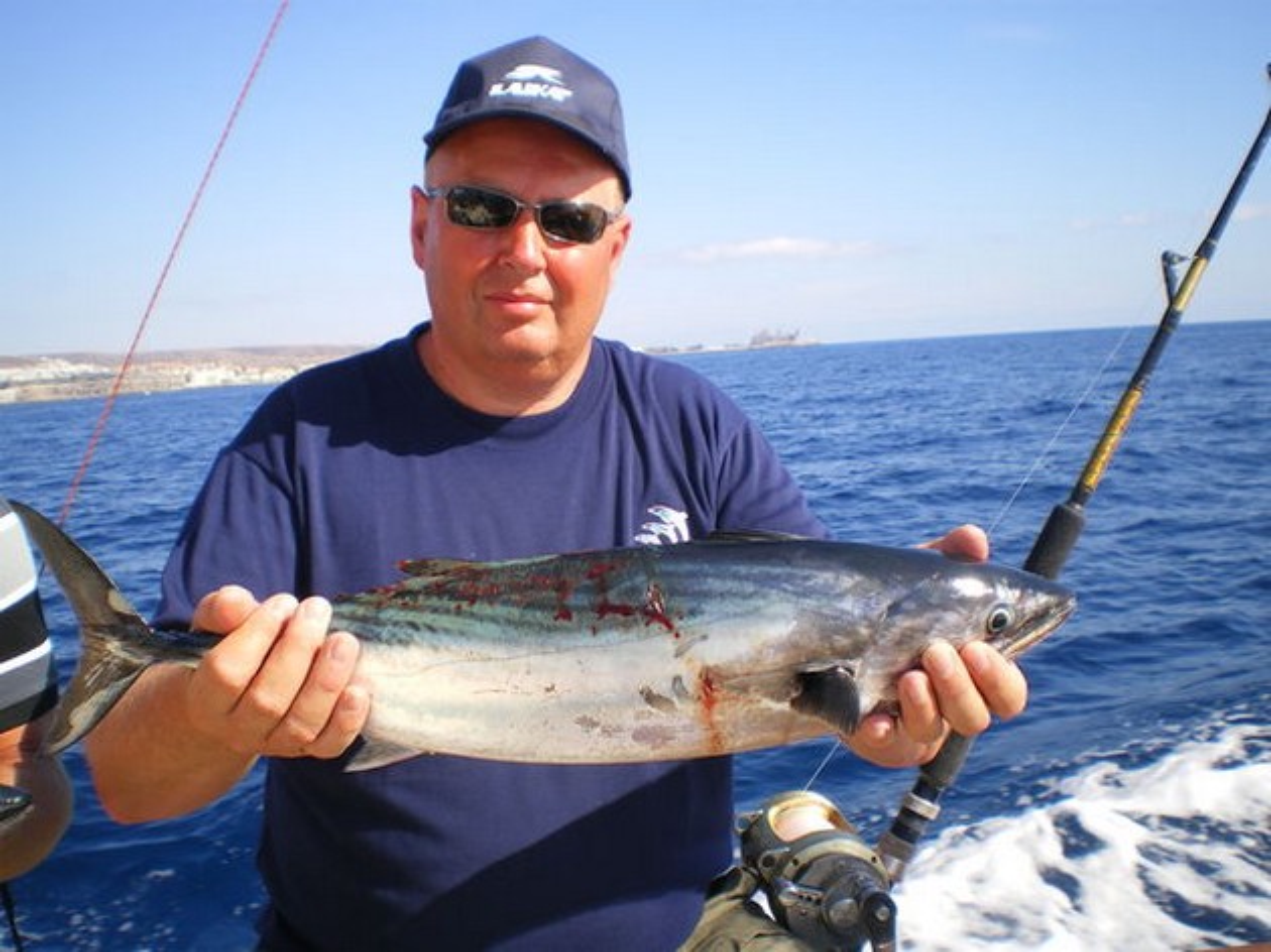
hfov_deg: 51.4
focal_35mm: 36
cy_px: 476
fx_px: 1321
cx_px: 636
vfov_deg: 39.6
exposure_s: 1/250
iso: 50
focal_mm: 6.3
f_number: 4.6
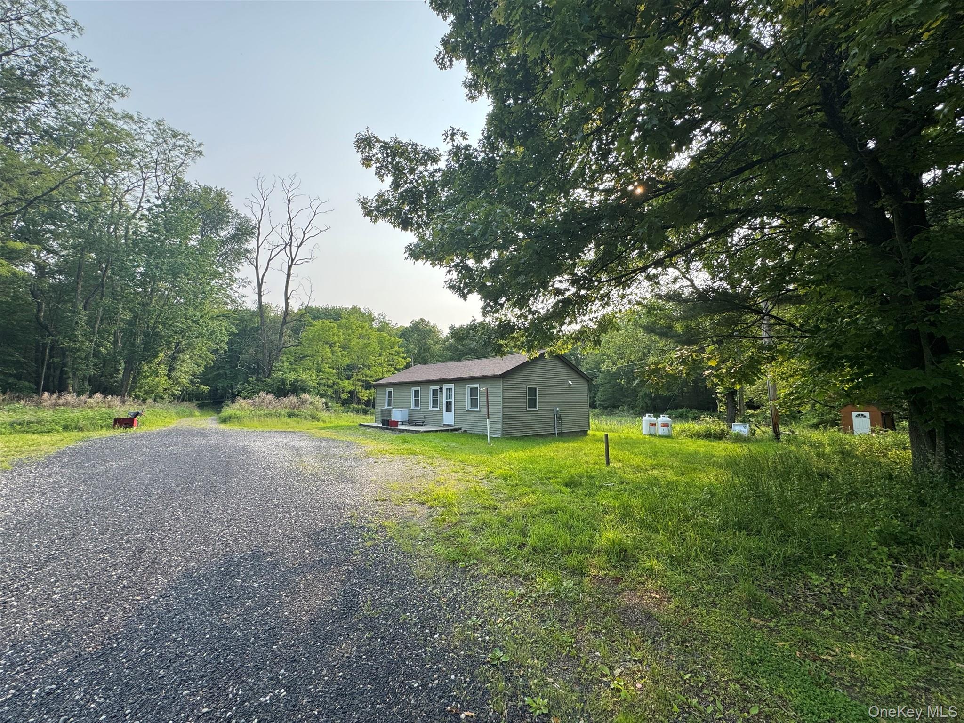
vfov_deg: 85.7
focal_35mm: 14
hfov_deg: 102.1
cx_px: 482
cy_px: 362
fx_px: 390
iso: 40
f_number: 2.2
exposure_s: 1/552
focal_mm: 2.22
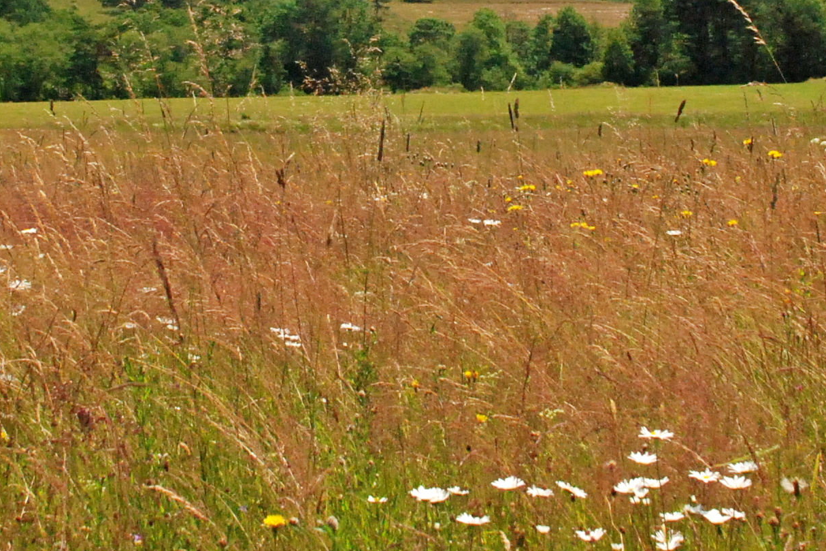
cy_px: -45
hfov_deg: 17.5
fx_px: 2674
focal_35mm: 117
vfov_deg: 11.6
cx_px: 322
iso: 1000
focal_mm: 25
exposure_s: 1/500
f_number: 9
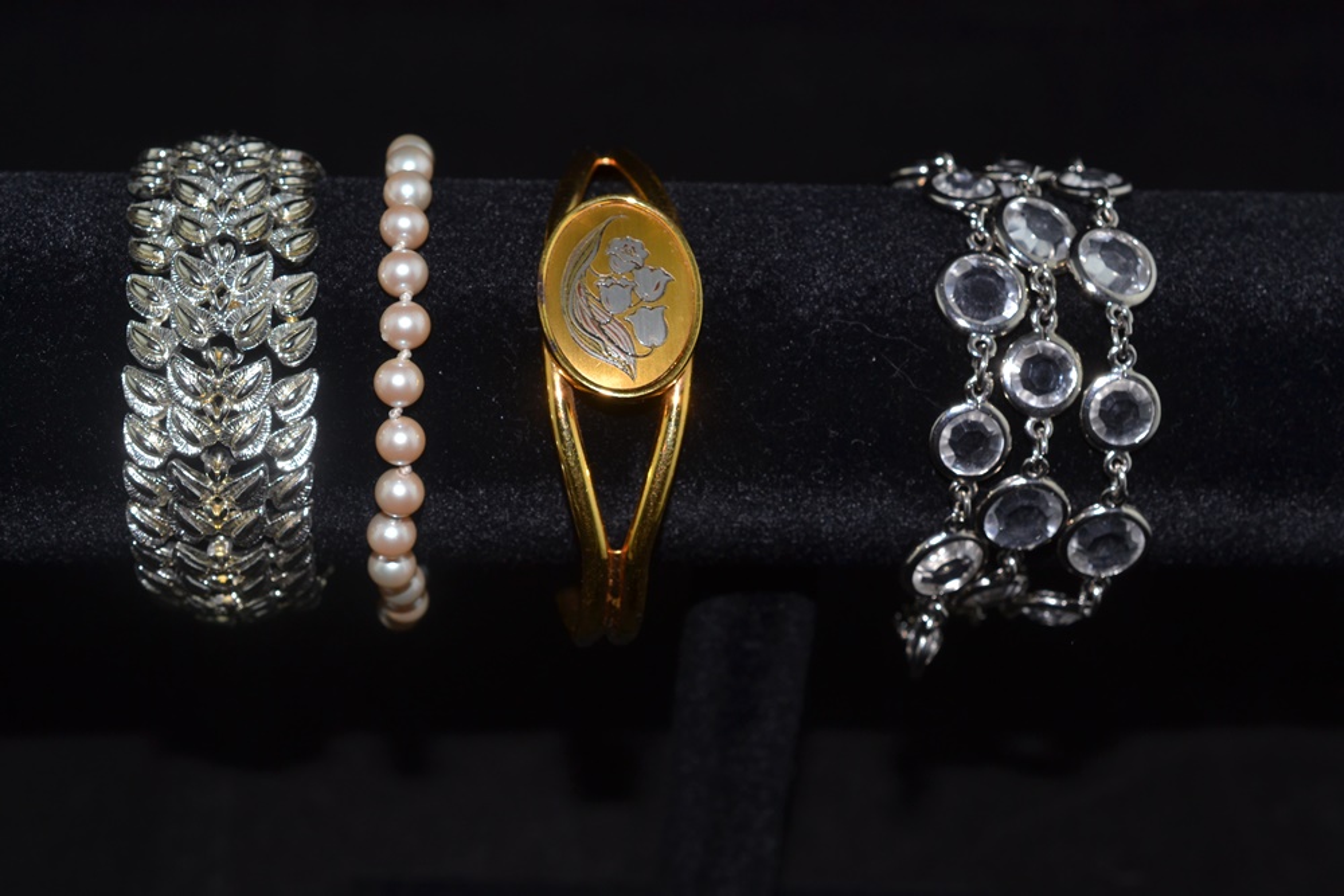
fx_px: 2240
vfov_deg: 22.6
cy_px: 448
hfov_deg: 33.4
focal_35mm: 60
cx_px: 672
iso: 100
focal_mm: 40
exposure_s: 1/60
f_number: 8
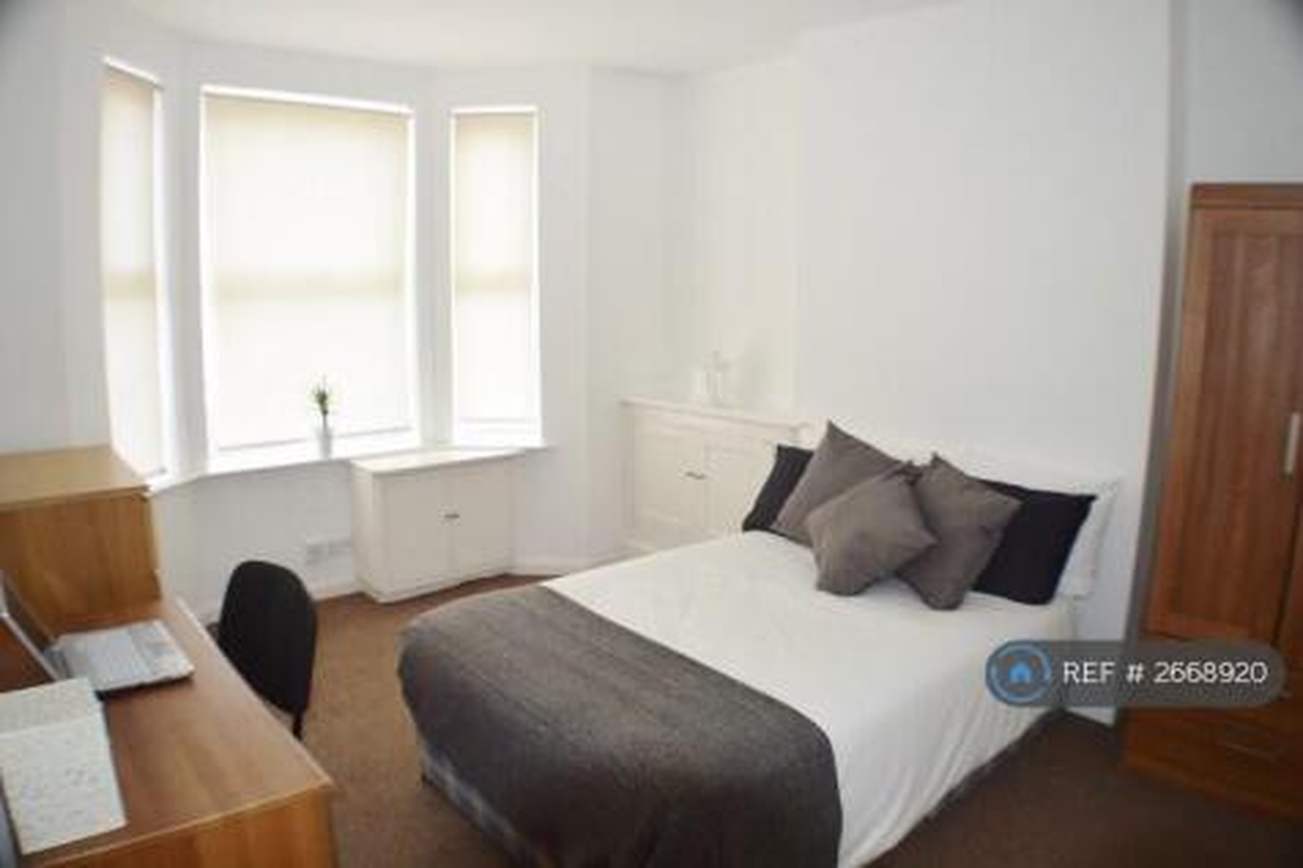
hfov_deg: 61.9
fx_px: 1085
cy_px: 434
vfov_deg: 43.6
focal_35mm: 30
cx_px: 652
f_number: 4
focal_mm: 20
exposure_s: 1/100
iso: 400
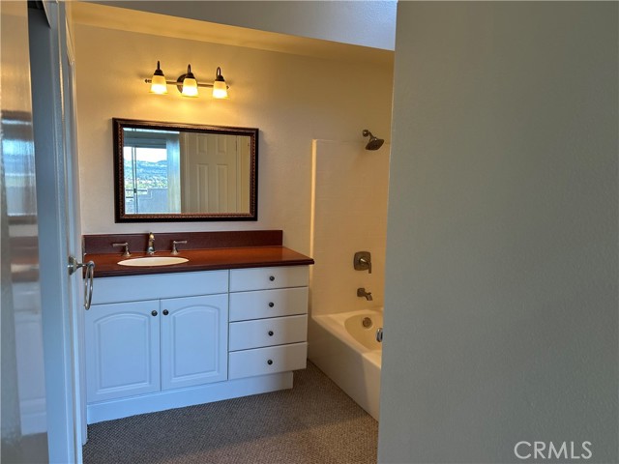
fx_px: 465
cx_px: 310
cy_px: 232
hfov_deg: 67.3
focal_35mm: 26
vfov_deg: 53.1
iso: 100
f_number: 1.5
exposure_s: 1/120
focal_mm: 5.7
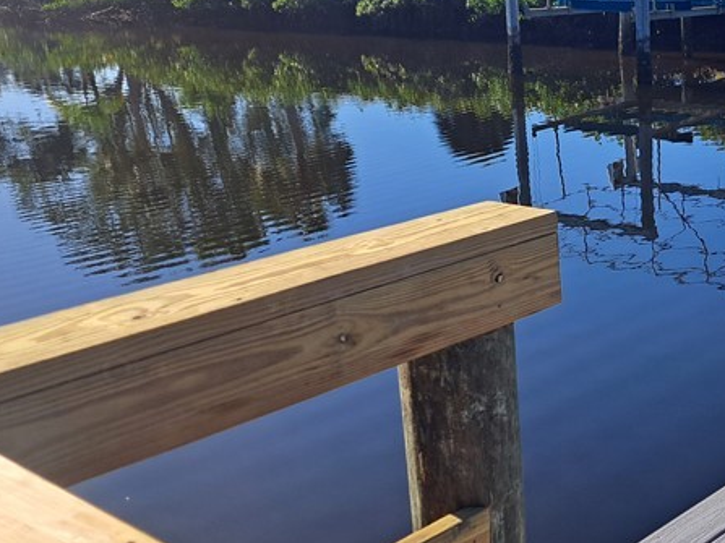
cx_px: 613
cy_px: 313
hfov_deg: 33.6
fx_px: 1152
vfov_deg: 26.5
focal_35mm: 55
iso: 50
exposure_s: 1/1393
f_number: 1.8
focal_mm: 5.23
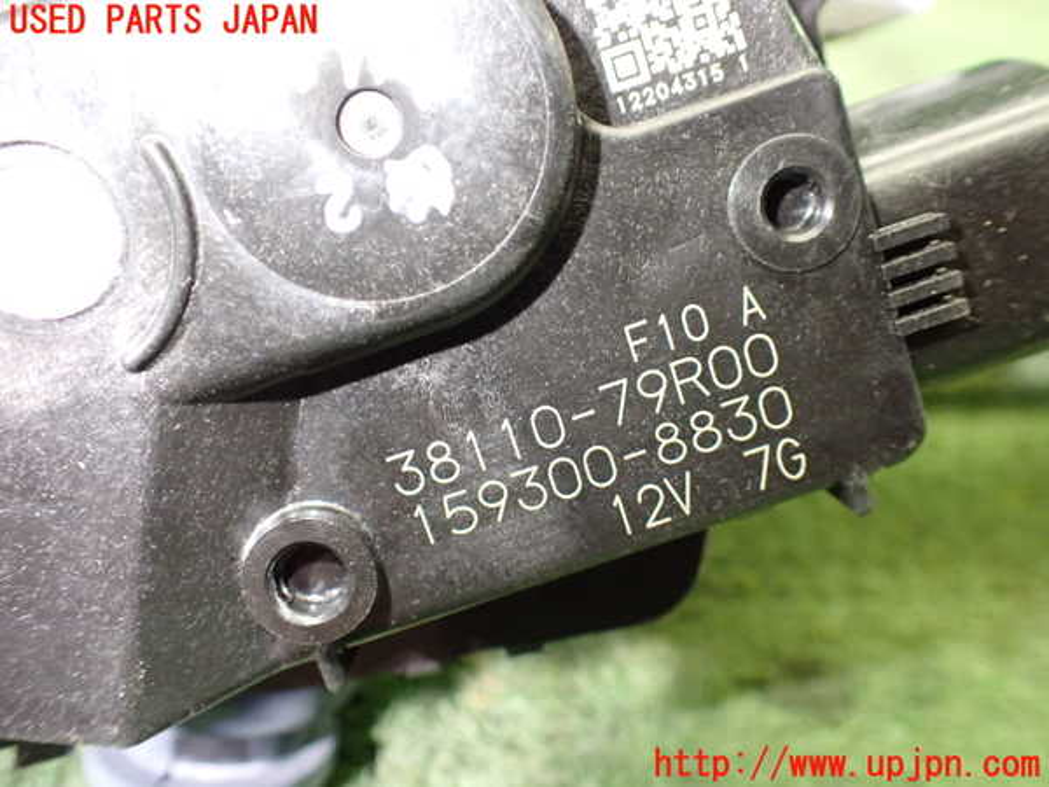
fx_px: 909
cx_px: 524
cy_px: 394
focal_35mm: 30
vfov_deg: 46.8
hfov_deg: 60.0
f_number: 2.3
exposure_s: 1/80
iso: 800
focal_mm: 5.4
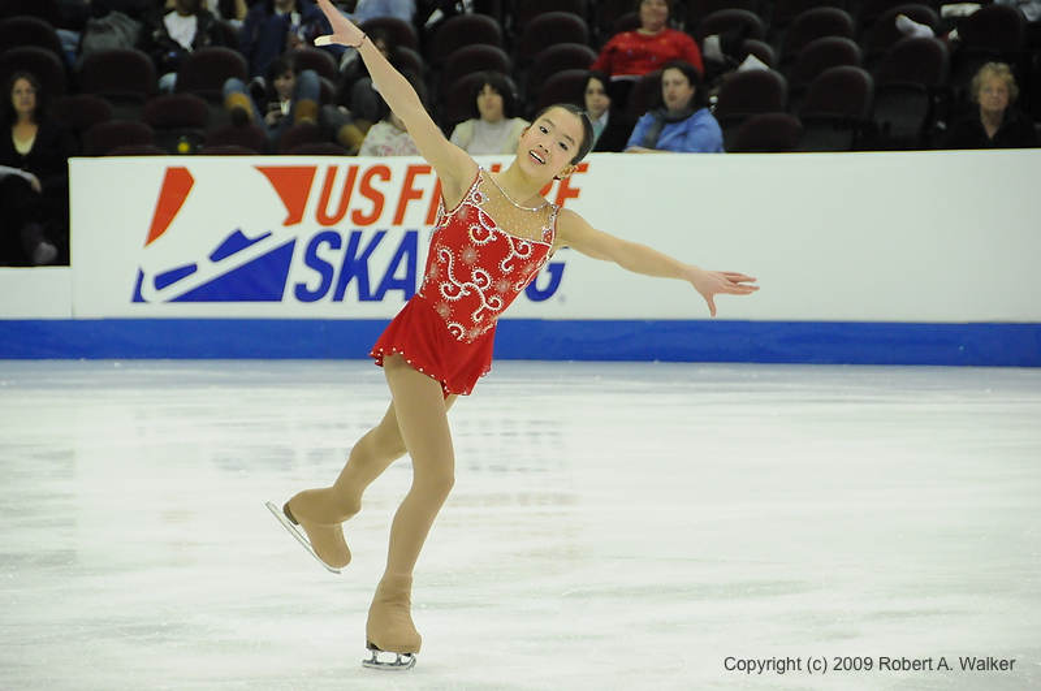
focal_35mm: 202
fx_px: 5847
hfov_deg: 10.2
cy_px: 346
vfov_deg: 6.8
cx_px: 520
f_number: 5.6
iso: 3200
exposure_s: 1/800
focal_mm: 135
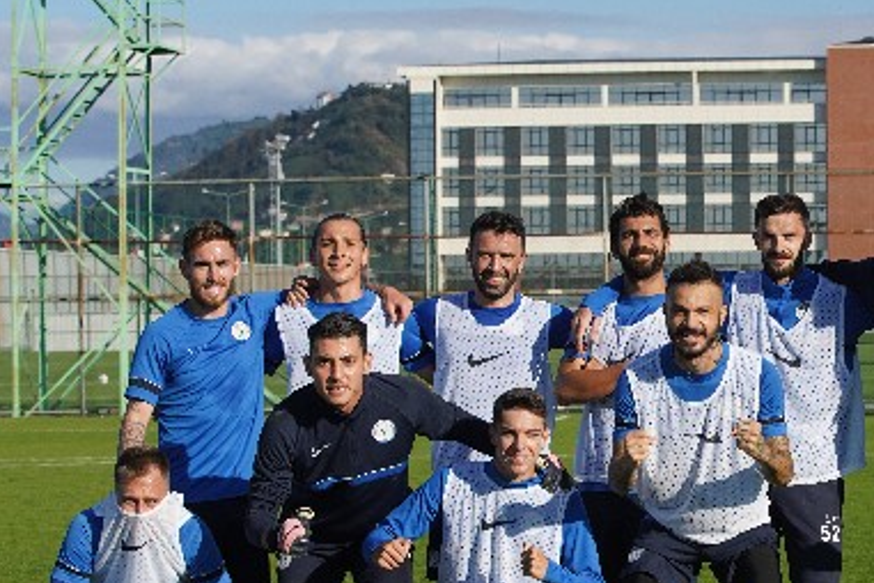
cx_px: 693
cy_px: 357
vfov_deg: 10.4
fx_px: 3204
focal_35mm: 132
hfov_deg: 15.4
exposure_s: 1/4000
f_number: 8
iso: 1600
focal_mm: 75
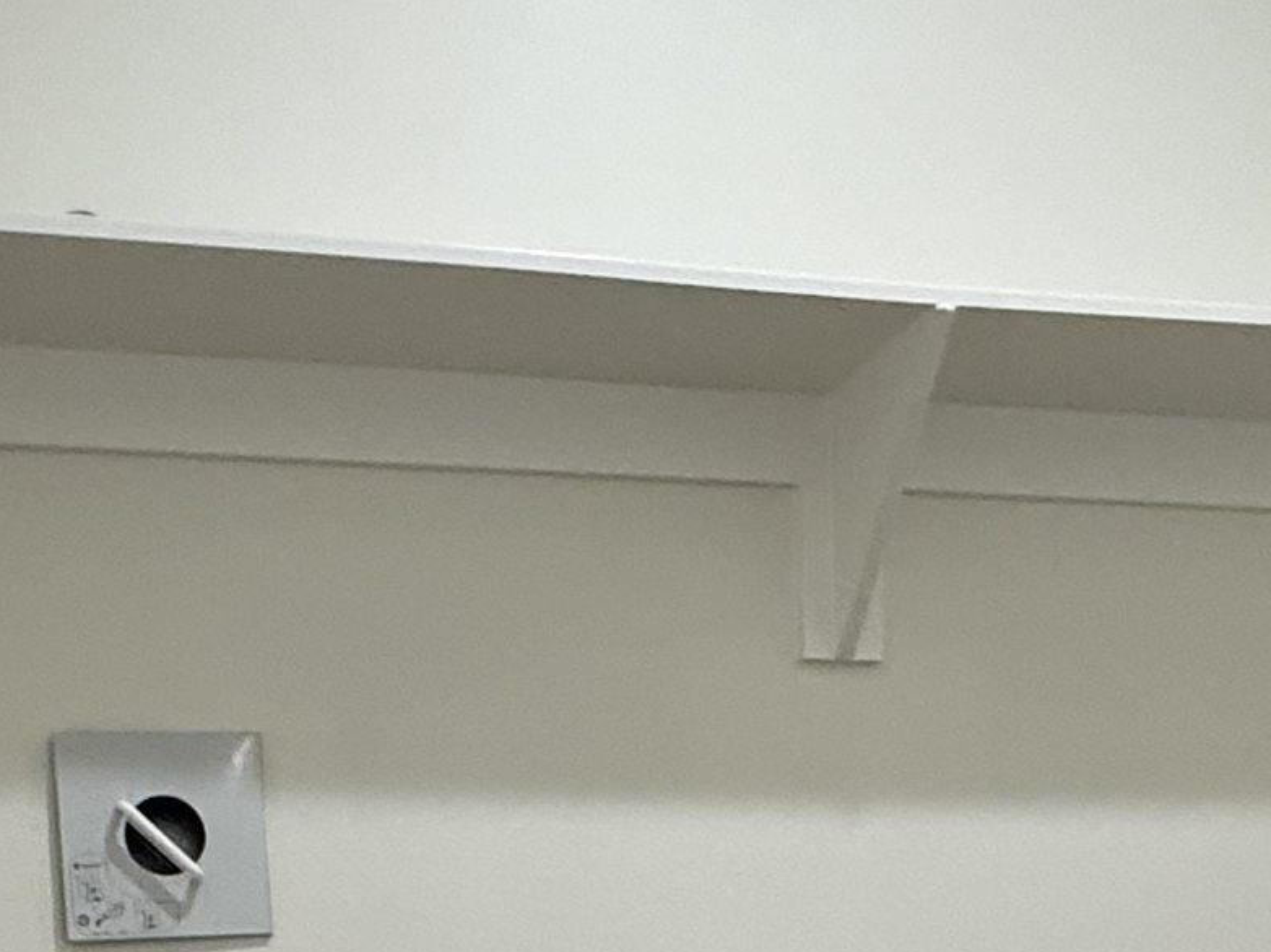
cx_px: 621
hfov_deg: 34.9
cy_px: 1170
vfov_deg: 23.9
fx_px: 2019
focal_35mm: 55
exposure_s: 1/120
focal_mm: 2.22
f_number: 2.2
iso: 250
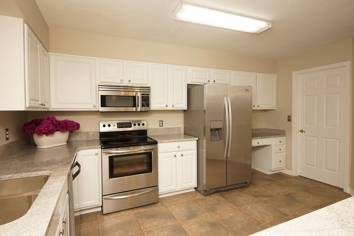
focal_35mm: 18
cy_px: 118
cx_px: 177
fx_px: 177
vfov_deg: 67.4
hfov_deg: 90.0
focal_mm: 12
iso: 250
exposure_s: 1/60
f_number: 4.5
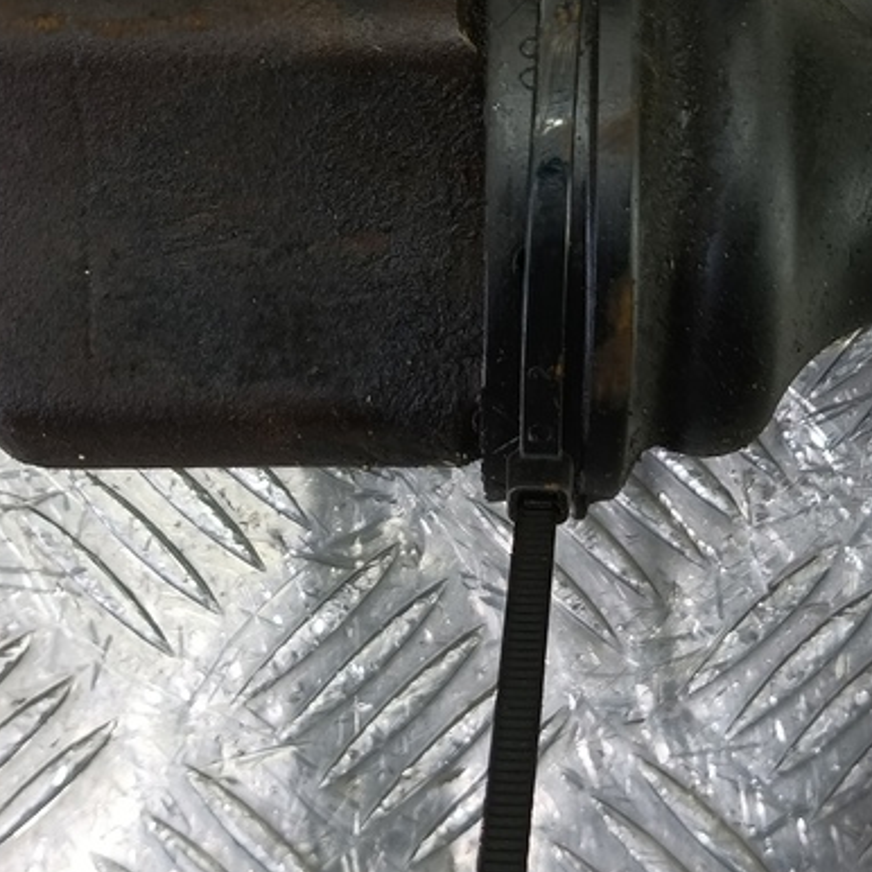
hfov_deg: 31.4
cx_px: 581
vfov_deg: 30.4
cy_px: 111
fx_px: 1539
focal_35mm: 54
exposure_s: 1/50
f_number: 1.6
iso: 106
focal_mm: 4.11
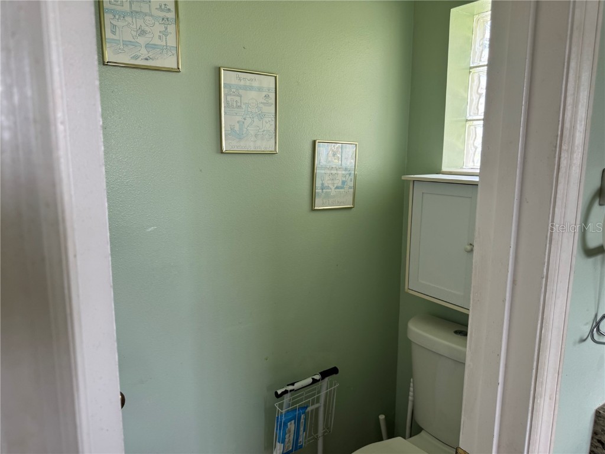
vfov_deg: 56.8
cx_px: 302
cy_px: 227
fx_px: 419
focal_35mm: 24
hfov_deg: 71.6
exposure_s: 1/121
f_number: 1.78
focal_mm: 6.76
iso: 100
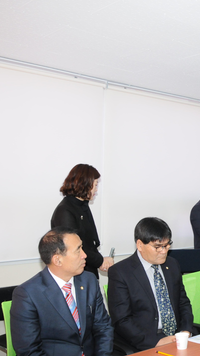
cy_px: 178
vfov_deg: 41.5
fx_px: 469
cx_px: 251
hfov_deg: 21.9
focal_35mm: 50
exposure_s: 1/60
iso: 1000
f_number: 7.1
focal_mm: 21
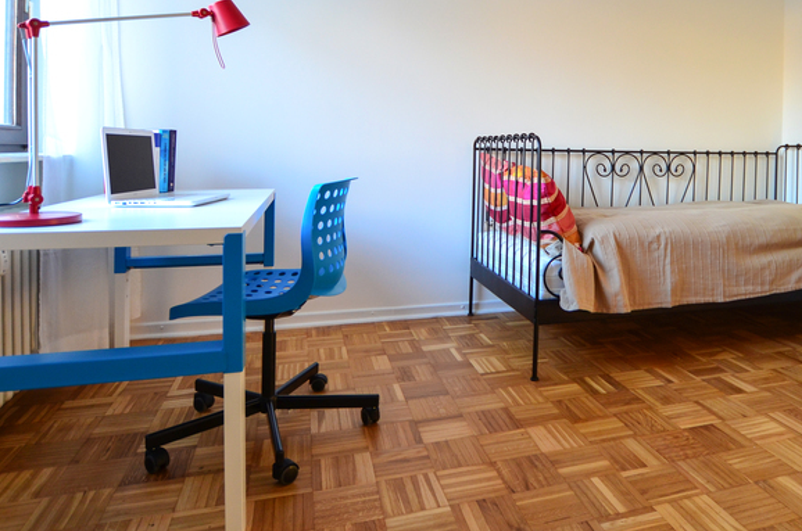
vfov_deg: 53.4
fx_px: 511
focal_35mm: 23
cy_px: 162
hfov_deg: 73.3
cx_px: 549
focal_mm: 10
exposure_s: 1/30
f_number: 3.5
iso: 360
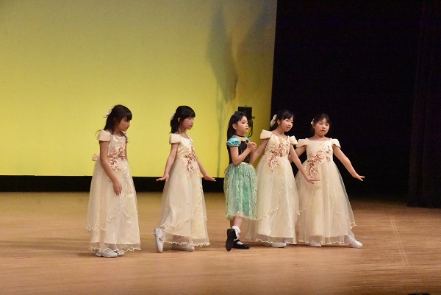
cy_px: 148
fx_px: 1471
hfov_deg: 17.0
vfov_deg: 11.4
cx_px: 220
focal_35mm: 120
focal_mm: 80
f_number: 13
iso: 25600
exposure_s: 1/640
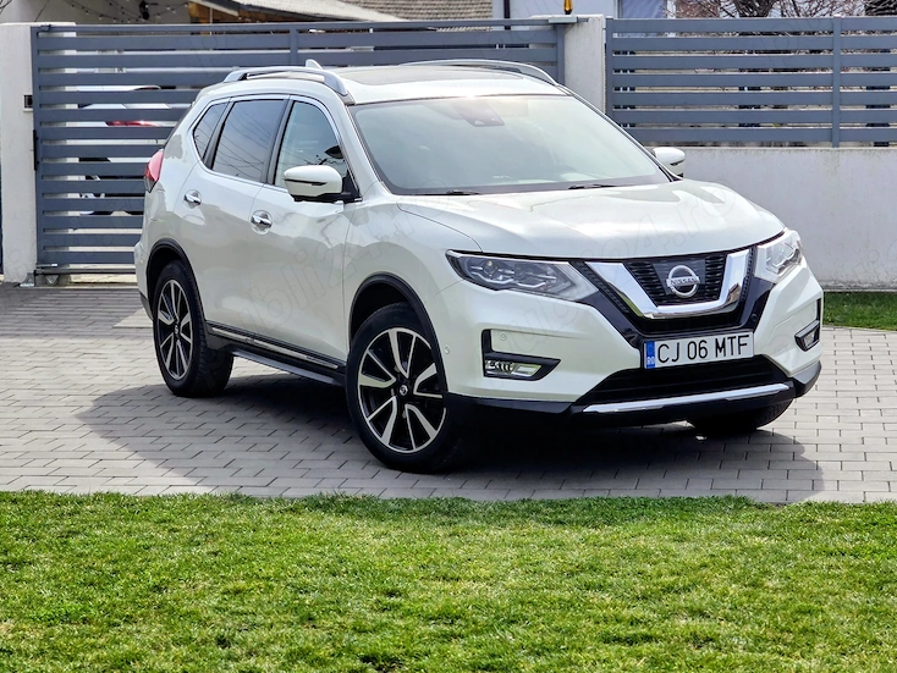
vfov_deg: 15.7
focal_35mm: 94
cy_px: 298
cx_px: 461
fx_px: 2437
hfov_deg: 20.9
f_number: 2.4
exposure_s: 1/2151
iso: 50
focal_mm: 7.9
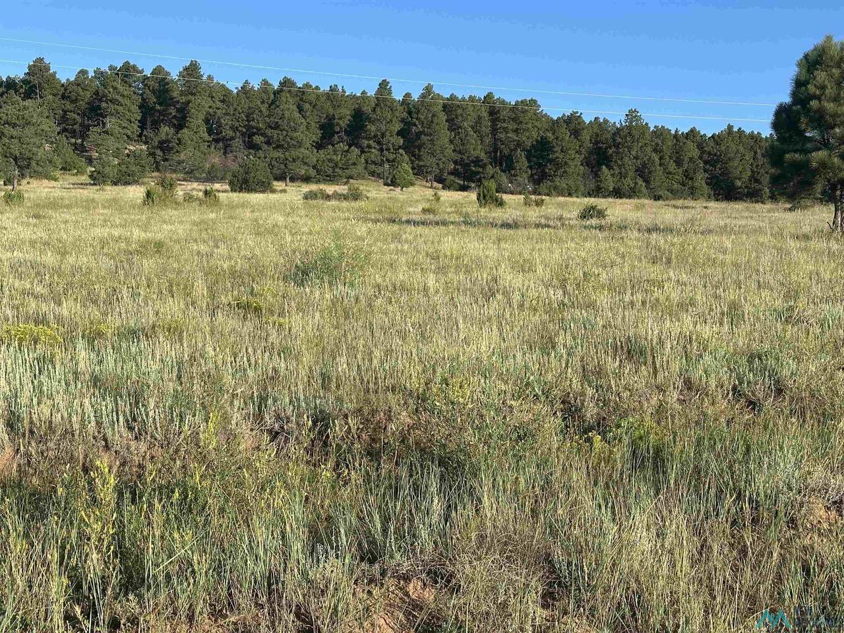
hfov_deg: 39.7
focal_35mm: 48
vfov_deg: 30.3
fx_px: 1170
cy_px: 316
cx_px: 422
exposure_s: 1/2203
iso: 64
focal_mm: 6.86
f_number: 1.78
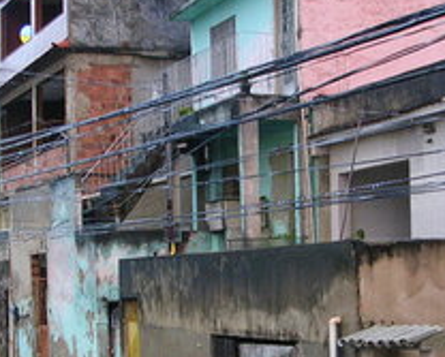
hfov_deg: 21.4
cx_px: 261
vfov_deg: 17.2
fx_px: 1174
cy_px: 251
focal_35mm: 89
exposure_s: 1/5.2
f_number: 2.8
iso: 141
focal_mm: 5.8
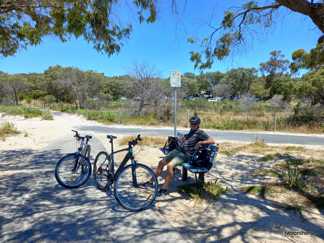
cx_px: 162
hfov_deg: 69.4
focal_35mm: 25
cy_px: 122
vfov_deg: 54.9
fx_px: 234
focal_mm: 4.6
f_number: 2
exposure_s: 1/649
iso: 25
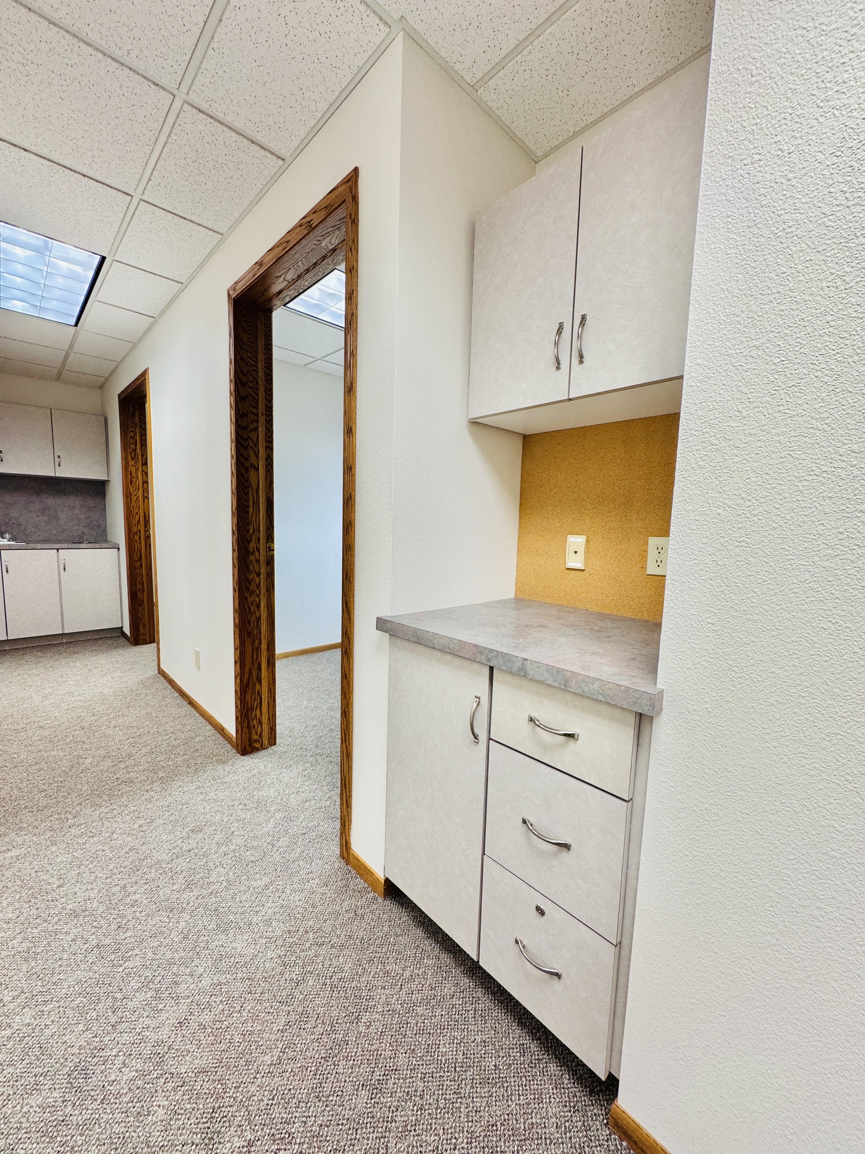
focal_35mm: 14
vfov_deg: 102.1
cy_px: 577
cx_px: 432
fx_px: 466
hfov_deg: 85.7
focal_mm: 2.22
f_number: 2.2
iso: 160
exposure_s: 1/120
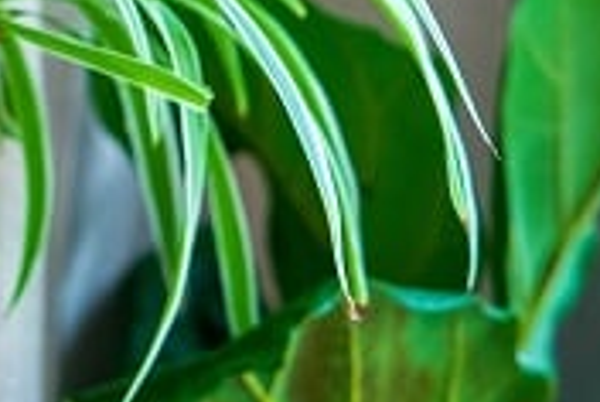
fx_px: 4825
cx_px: -208
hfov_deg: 7.0
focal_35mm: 289
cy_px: -3
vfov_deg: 4.8
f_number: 4
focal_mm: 85
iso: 500
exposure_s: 1/160
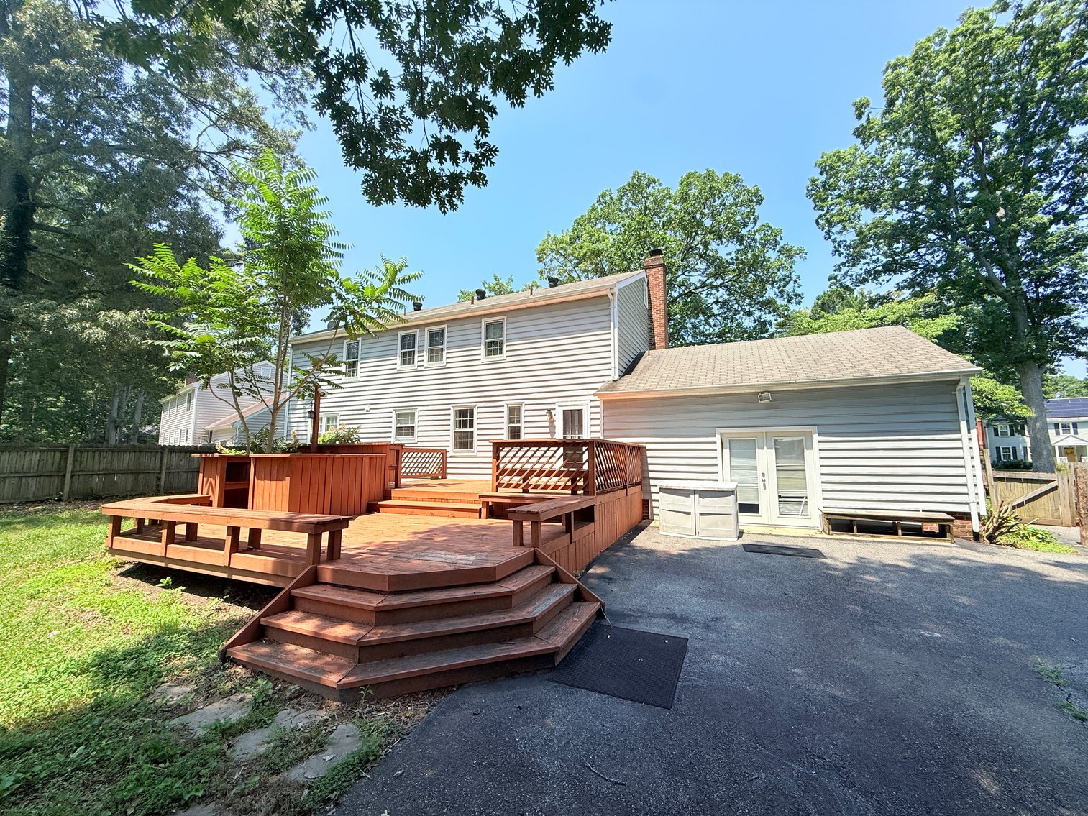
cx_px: 544
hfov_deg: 102.1
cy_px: 408
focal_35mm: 14
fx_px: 440
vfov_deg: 85.7
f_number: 2.2
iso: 50
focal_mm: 2.22
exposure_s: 1/1572
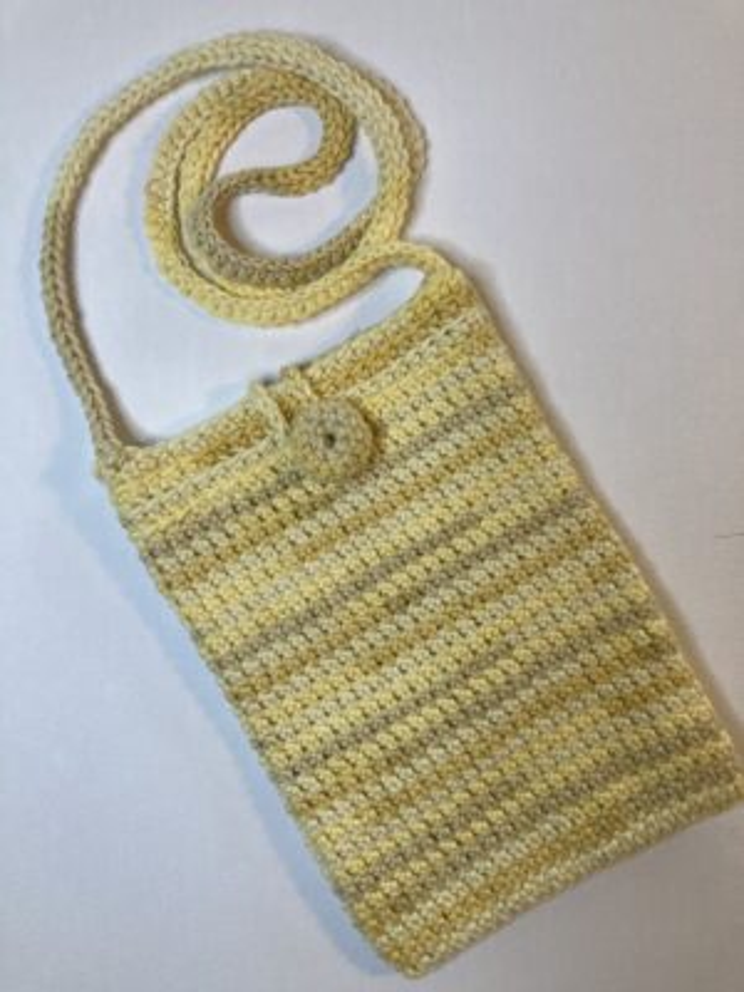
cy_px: 496
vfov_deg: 63.4
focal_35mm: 28
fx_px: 802
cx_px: 372
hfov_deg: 49.7
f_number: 1.8
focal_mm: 3.99
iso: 64
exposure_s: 1/100
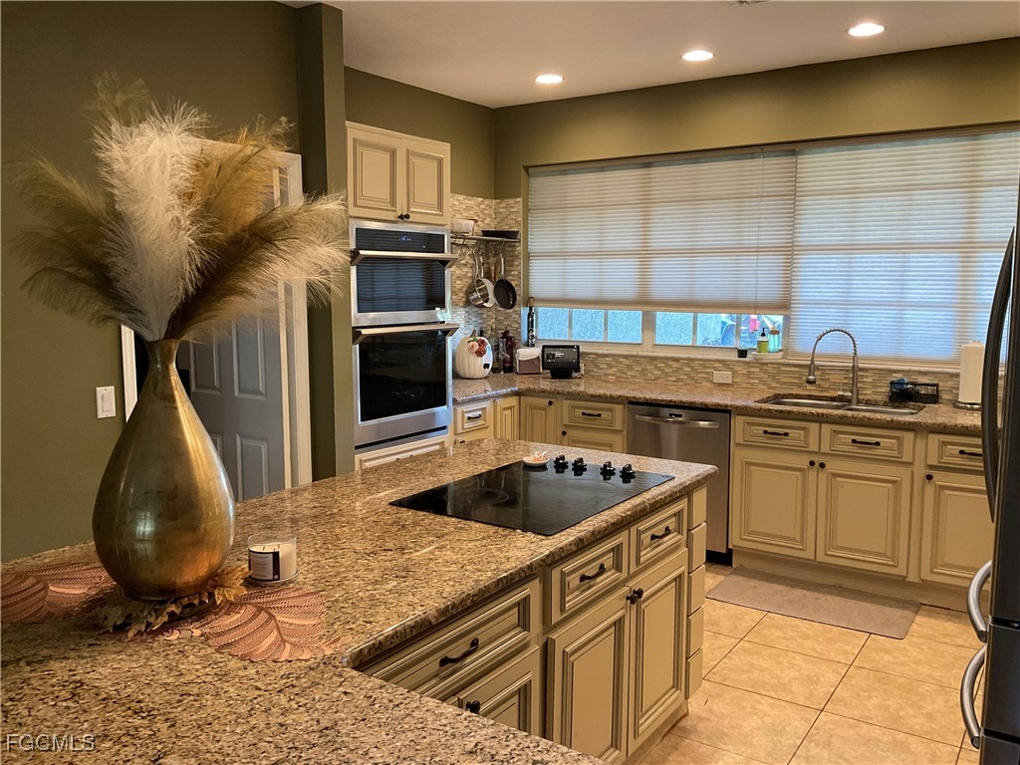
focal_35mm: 29
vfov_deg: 48.2
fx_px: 855
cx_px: 510
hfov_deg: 61.7
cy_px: 382
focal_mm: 3
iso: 125
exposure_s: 1/60
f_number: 1.8
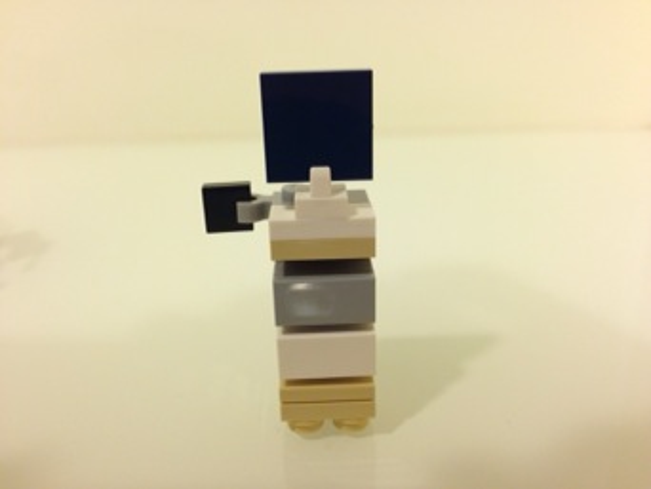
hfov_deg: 55.3
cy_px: 244
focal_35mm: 33
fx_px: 621
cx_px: 326
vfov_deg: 43.0
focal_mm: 4.13
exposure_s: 1/20
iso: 100
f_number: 2.4
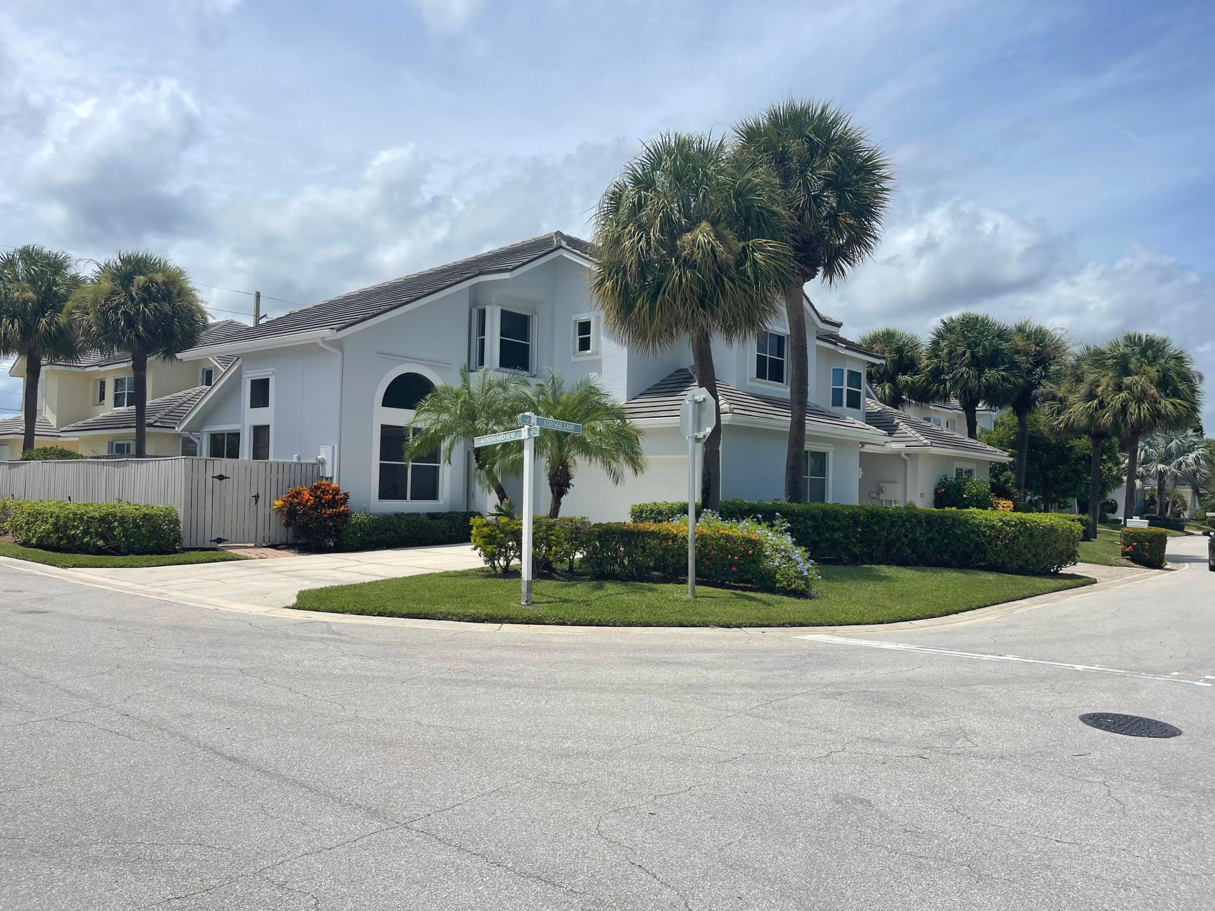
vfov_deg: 53.1
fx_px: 913
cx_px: 608
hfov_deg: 67.3
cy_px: 456
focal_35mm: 26
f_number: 1.6
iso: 32
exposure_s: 1/6993
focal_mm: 5.1
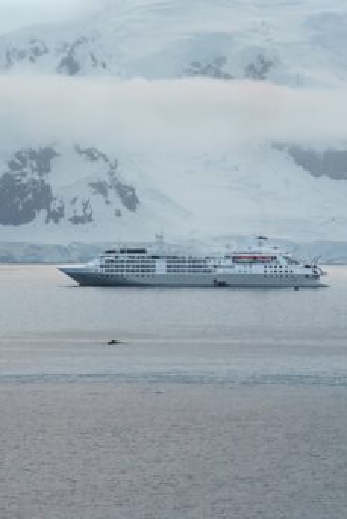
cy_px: 220
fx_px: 3375
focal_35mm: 234
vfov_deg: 8.8
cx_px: 199
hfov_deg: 5.9
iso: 640
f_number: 7.1
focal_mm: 178.5
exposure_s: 1/1000
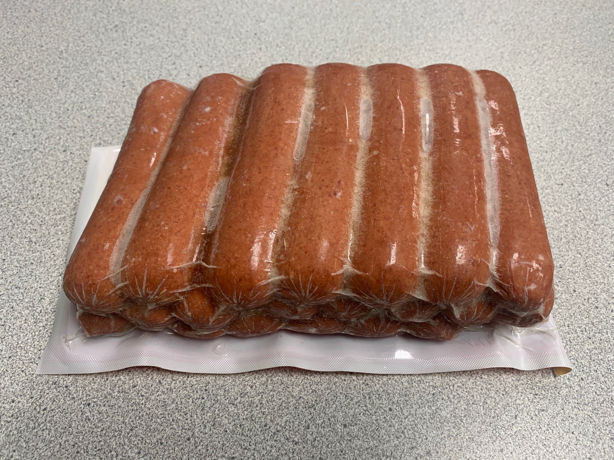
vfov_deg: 53.1
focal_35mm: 26
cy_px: 230
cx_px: 307
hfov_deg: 67.3
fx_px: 461
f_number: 1.8
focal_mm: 4.25
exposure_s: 1/60
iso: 50
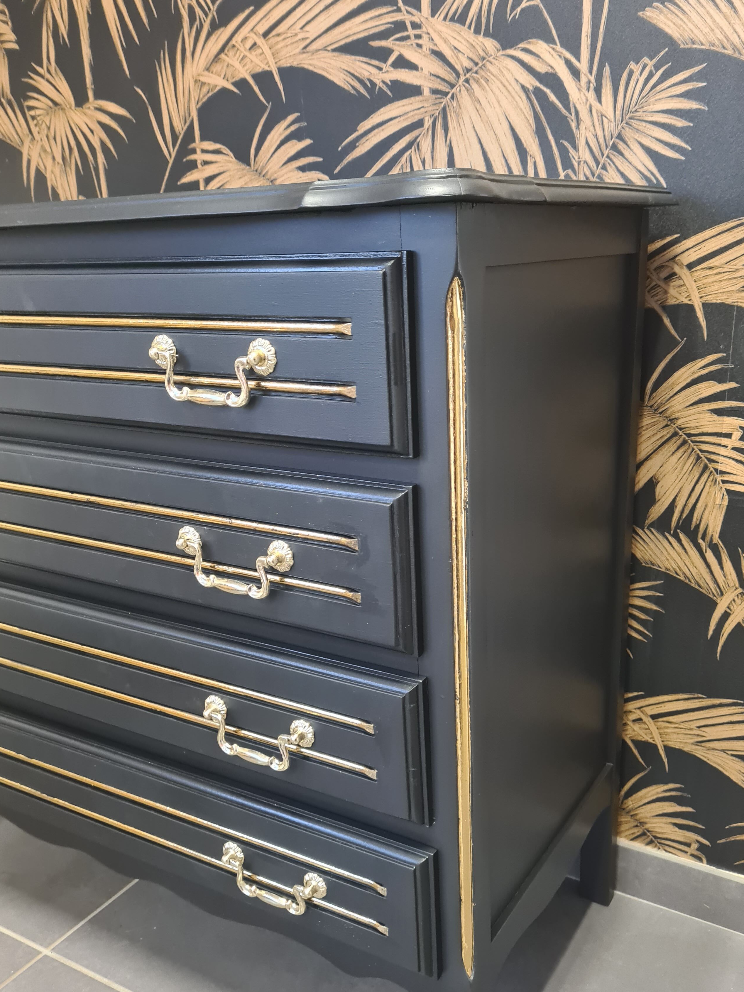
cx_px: 403
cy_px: 586
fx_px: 888
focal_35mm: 31
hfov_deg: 45.4
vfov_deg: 58.0
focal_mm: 5.4
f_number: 1.8
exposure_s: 1/33
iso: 640
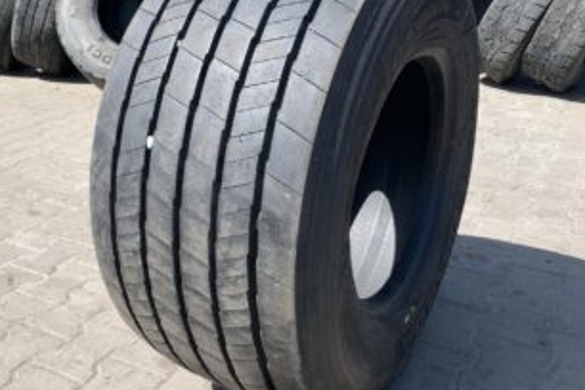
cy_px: 177
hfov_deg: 50.6
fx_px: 617
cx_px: 266
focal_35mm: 38
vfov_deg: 35.0
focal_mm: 4.25
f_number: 1.8
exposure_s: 1/1190
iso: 25
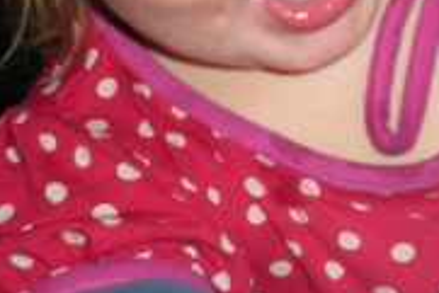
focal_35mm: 131
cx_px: 298
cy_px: -68
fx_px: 1599
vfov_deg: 10.3
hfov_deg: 15.6
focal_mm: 6.3
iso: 64
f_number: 3.1
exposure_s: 1/60
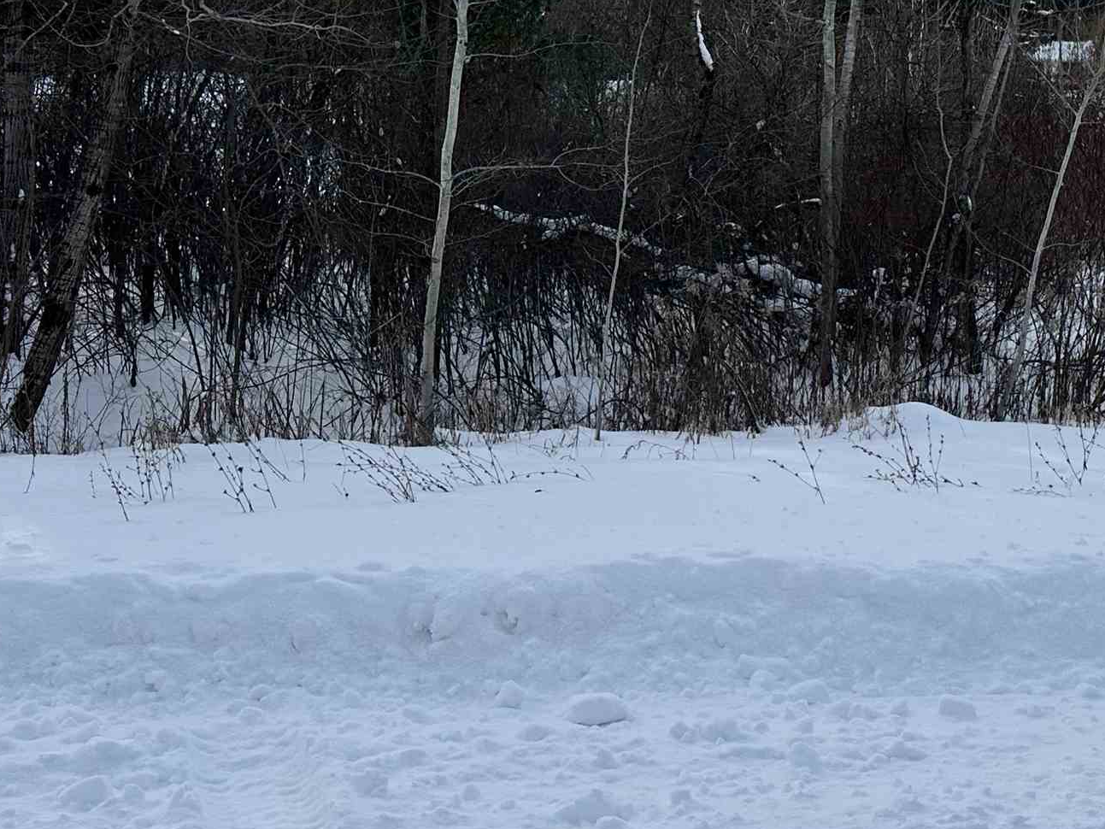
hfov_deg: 33.4
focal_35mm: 57
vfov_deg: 25.1
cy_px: 129
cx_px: 754
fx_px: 1820
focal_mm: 6.86
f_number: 1.78
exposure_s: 1/3155
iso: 80
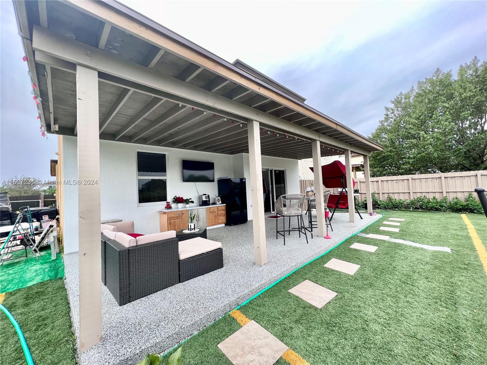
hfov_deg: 106.2
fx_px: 183
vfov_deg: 89.9
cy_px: 182
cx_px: 244
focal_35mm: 13
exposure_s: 1/148
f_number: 1.8
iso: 32
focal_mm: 1.57
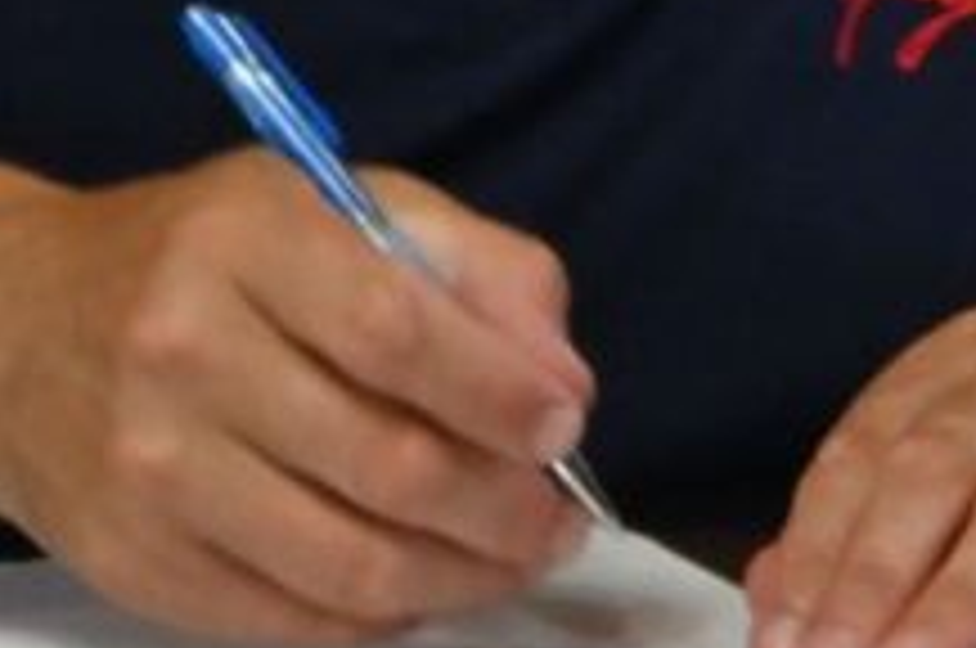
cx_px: 598
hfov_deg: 2.8
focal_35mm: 750
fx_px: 20303
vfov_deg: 1.8
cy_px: -760
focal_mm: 86
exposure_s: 1/100
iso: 1600
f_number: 5
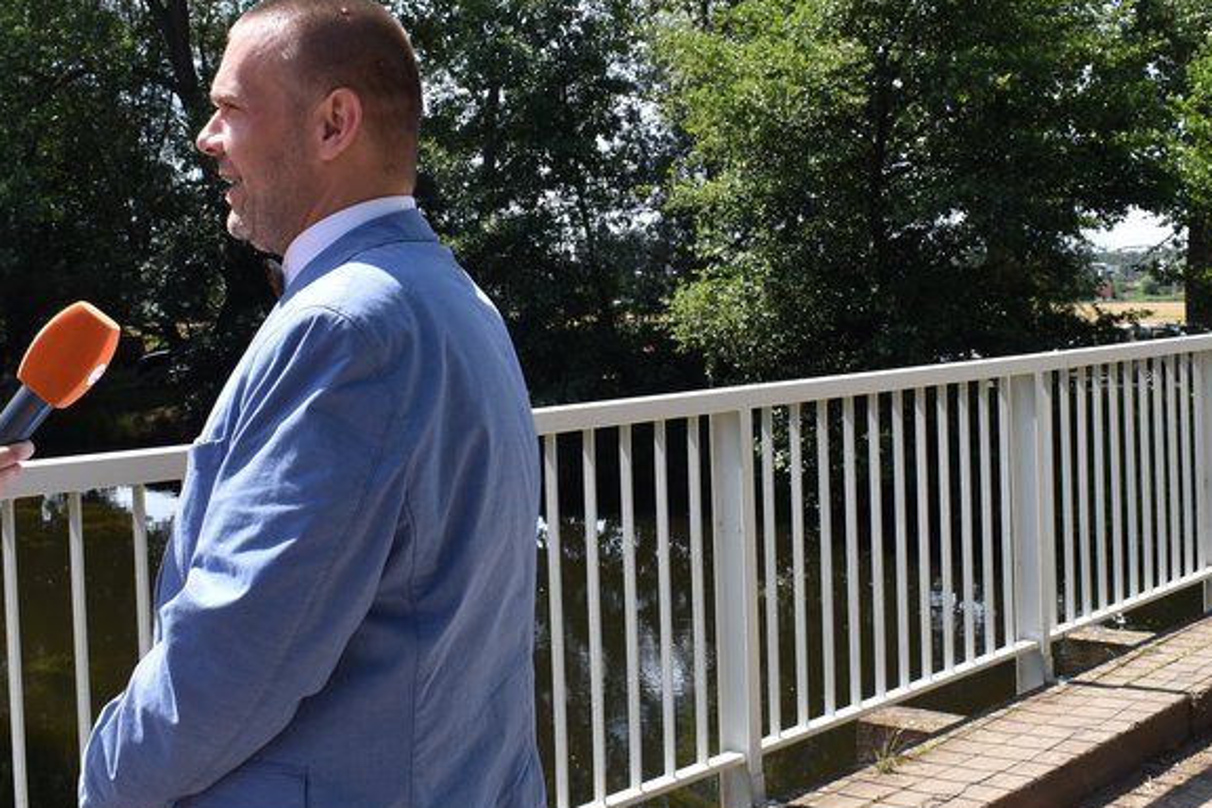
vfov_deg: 27.9
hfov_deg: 41.1
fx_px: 1616
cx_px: 602
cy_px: 275
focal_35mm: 48
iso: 100
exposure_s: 1/250
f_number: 8
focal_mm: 18
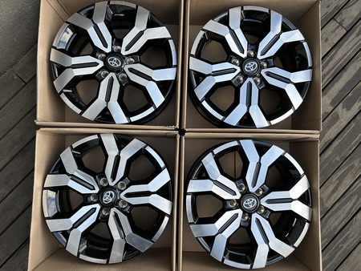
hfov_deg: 71.6
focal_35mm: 24
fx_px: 250
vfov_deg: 56.9
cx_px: 180
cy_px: 136
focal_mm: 6.86
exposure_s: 1/564
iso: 80
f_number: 1.78
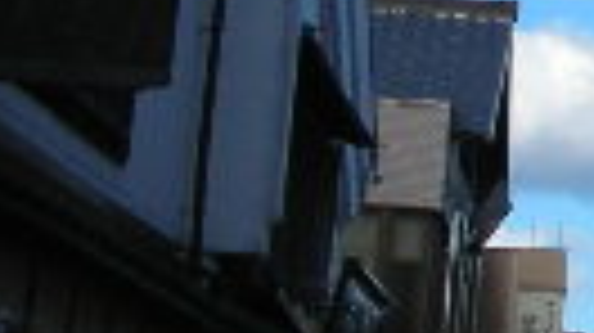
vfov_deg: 6.4
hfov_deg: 11.0
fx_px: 2911
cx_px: 994
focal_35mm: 185
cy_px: -216
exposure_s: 1/96.6
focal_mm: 5.8
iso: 50
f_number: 8.5
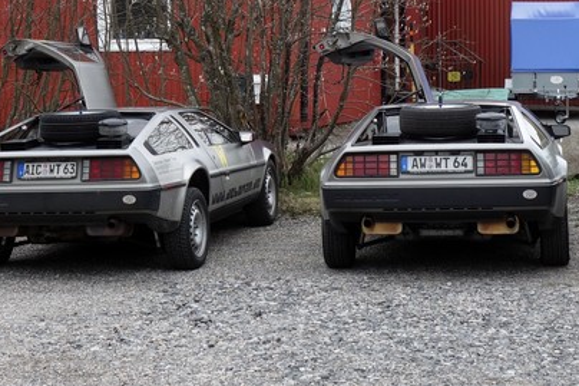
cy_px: -6
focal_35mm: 97
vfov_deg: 13.9
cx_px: 310
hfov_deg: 21.0
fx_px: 1559
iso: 125
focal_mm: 12.78
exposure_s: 1/125
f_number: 5.6
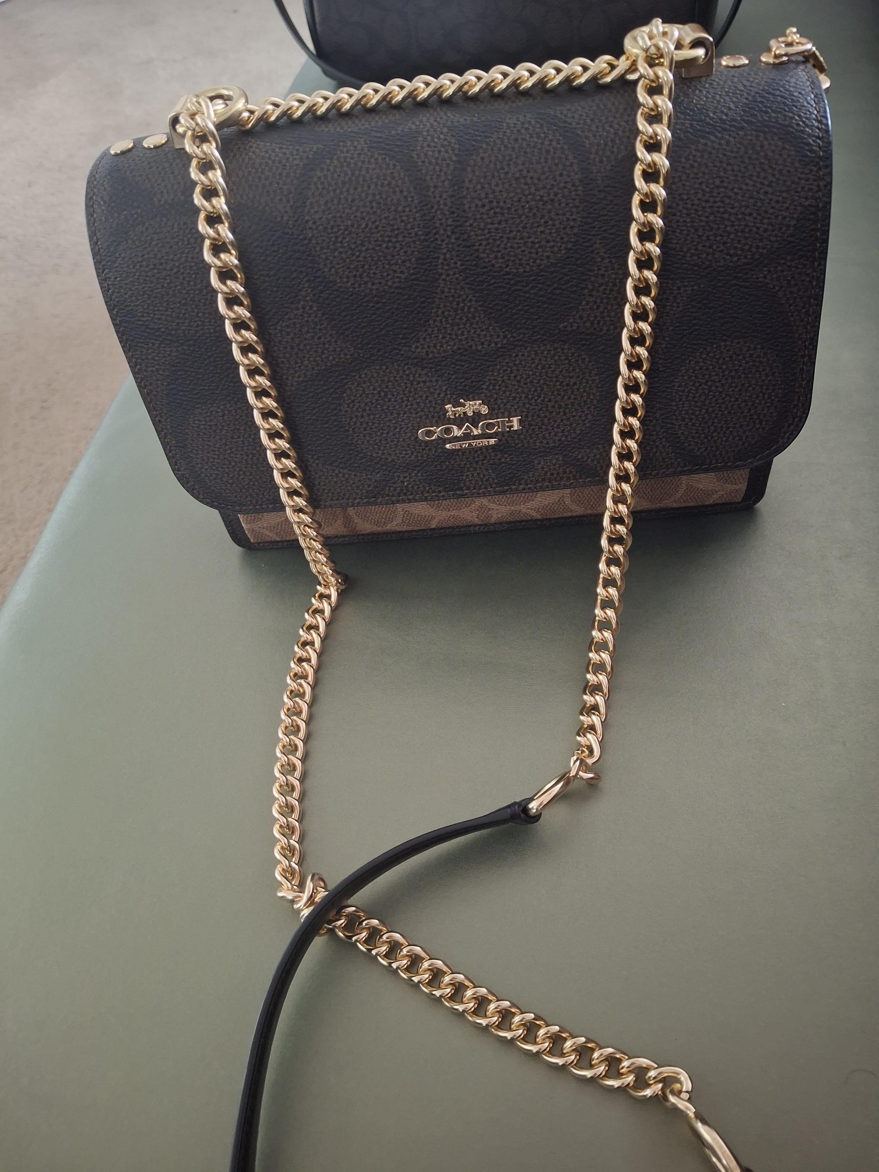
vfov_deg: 69.4
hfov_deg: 54.9
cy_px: 586
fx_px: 846
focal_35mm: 25
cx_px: 440
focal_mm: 4.69
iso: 800
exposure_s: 1/20
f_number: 1.8
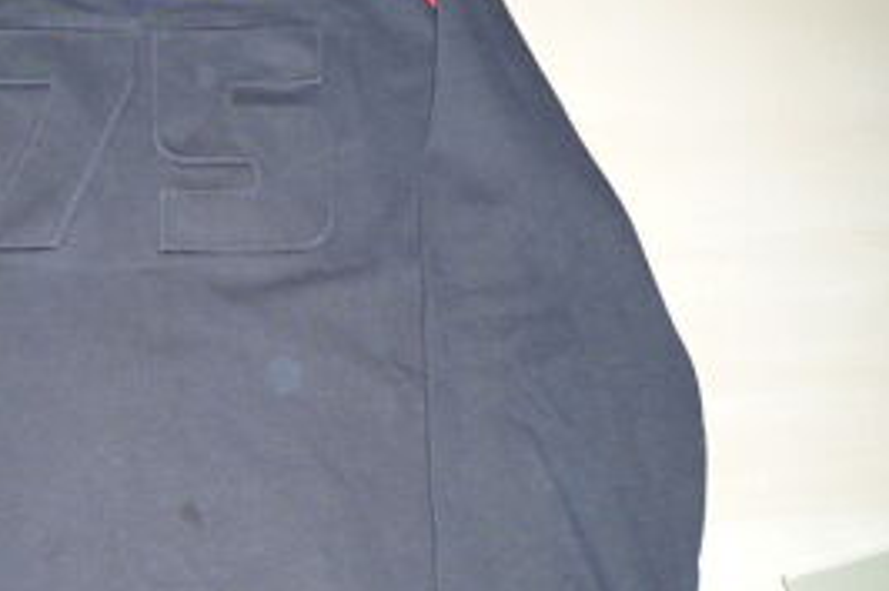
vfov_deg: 28.5
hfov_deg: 39.2
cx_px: 104
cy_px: 374
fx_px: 1160
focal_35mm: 47
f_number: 2.8
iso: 100
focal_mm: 4.4
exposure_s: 1/30
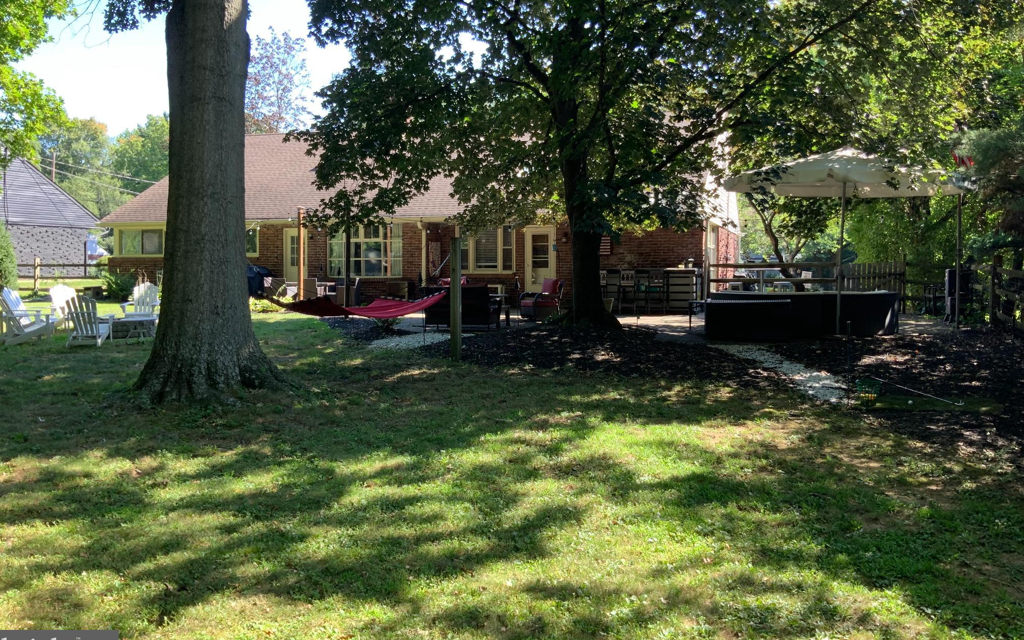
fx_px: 865
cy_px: 284
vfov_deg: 40.5
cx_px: 509
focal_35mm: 31
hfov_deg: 61.2
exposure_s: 1/122
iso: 20
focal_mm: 3
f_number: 1.8
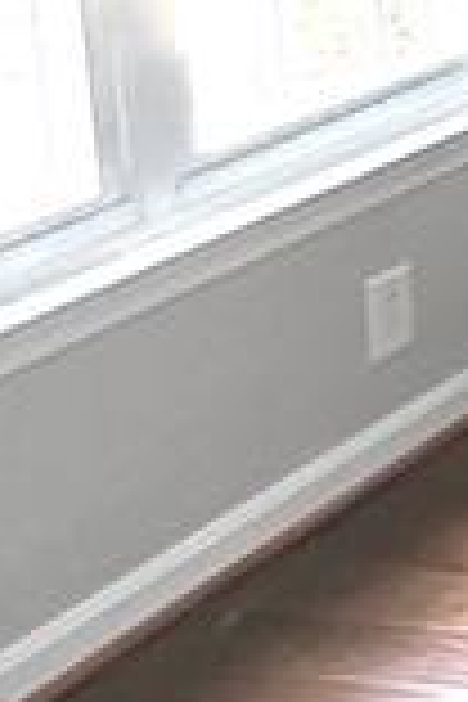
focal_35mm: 101
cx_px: 1710
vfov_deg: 18.9
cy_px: -184
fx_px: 1969
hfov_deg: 8.7
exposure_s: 1/60
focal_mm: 2.22
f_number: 2.2
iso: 320
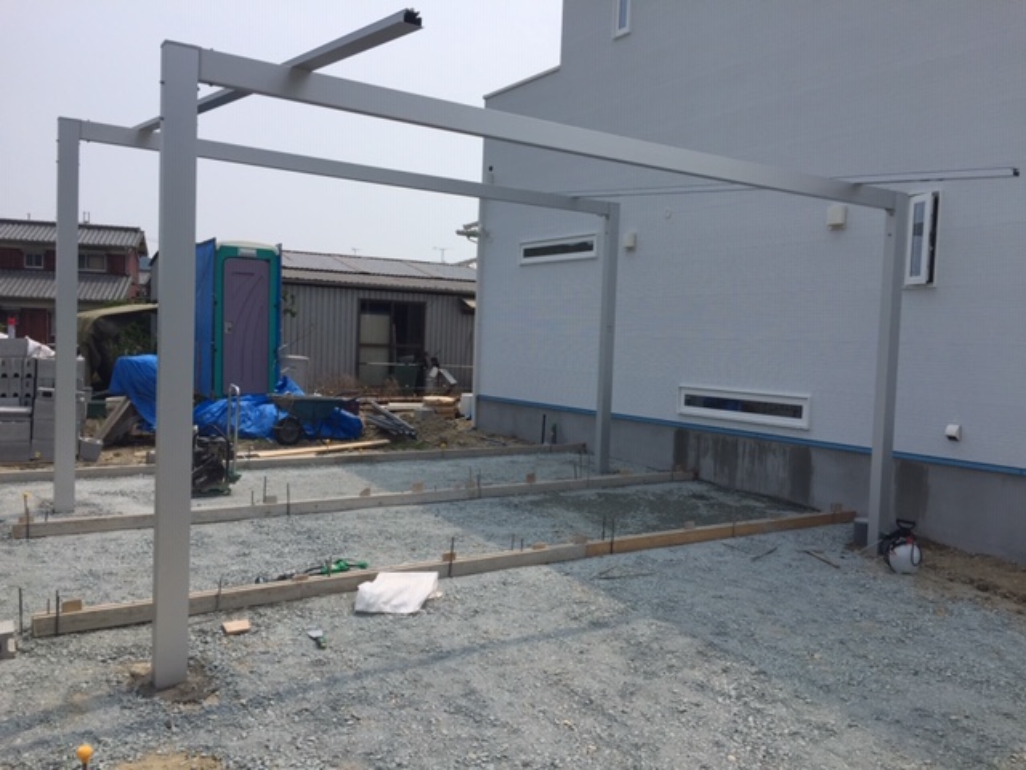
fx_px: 860
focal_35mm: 29
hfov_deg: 61.7
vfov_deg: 48.2
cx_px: 513
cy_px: 385
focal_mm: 4.15
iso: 32
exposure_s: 1/3597
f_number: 2.2
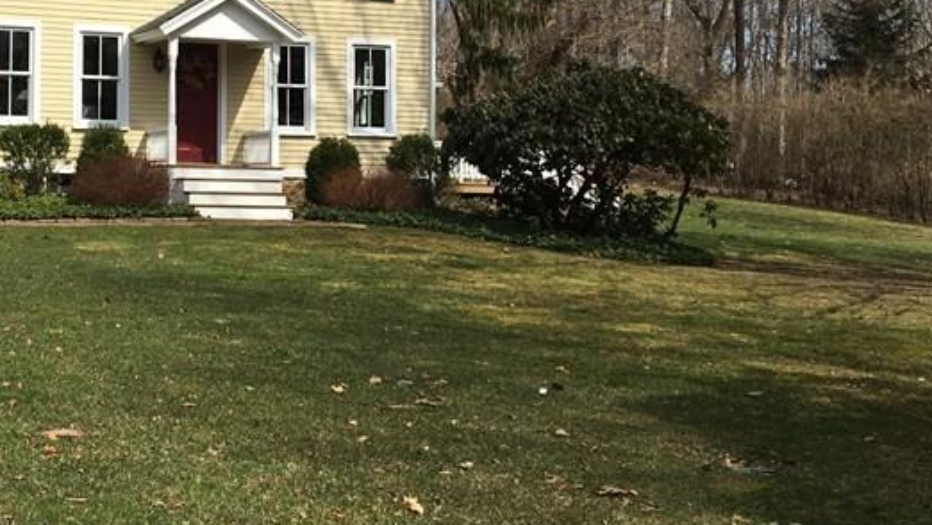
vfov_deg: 19.3
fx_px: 1533
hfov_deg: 33.0
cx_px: 202
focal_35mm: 62
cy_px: 118
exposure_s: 1/1748
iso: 25
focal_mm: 4.15
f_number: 2.2
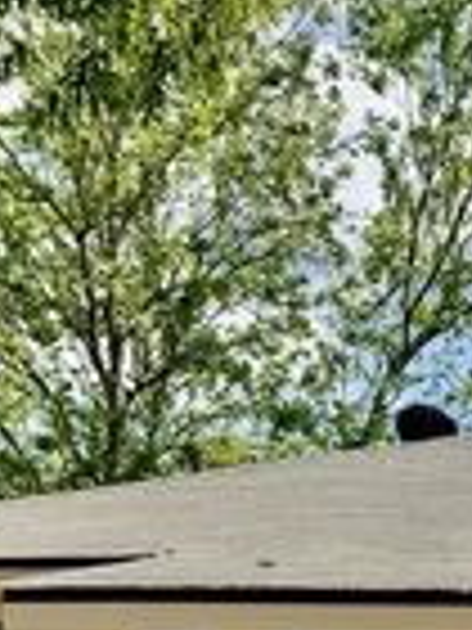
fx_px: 1491
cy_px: 896
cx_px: 706
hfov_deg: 16.4
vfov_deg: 20.9
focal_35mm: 82
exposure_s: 1/5319
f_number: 1.78
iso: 80
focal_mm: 6.76
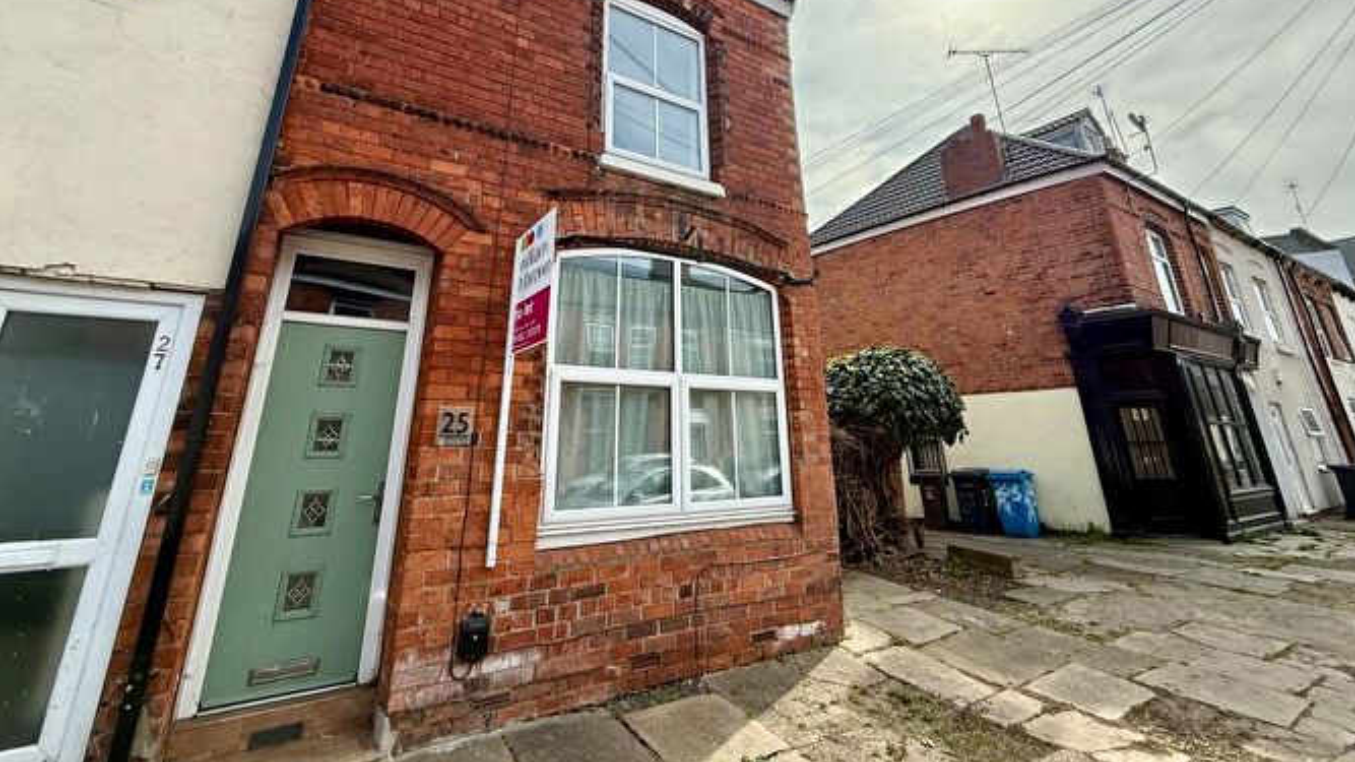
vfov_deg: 65.4
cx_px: 676
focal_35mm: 16
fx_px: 575
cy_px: 259
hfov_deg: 99.4
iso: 64
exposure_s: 1/1235
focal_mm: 2.22
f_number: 2.2
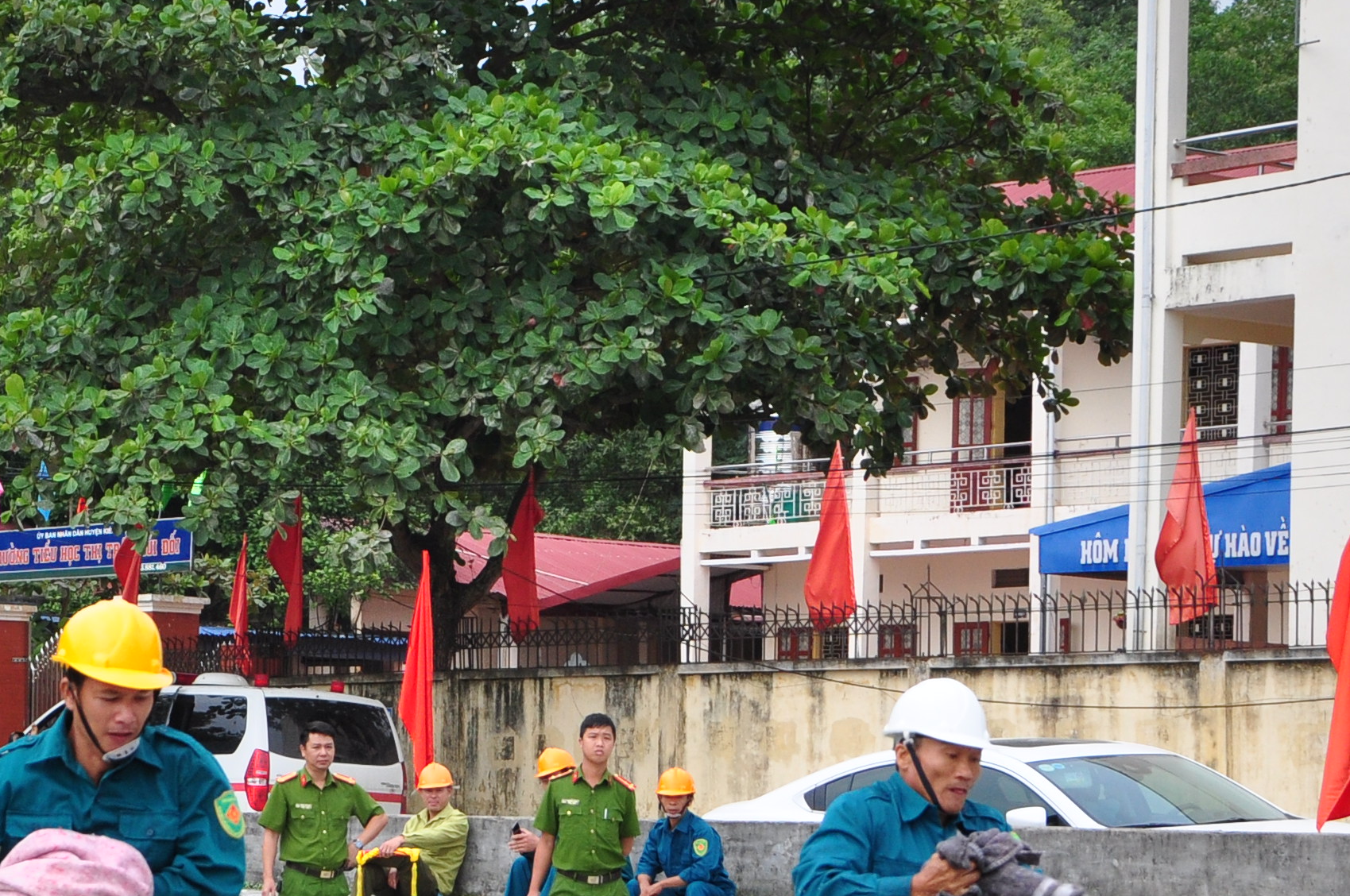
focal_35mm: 106
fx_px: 3970
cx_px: 127
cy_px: 701
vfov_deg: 12.8
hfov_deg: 19.0
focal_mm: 28
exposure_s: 1/500
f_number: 5.6
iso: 400
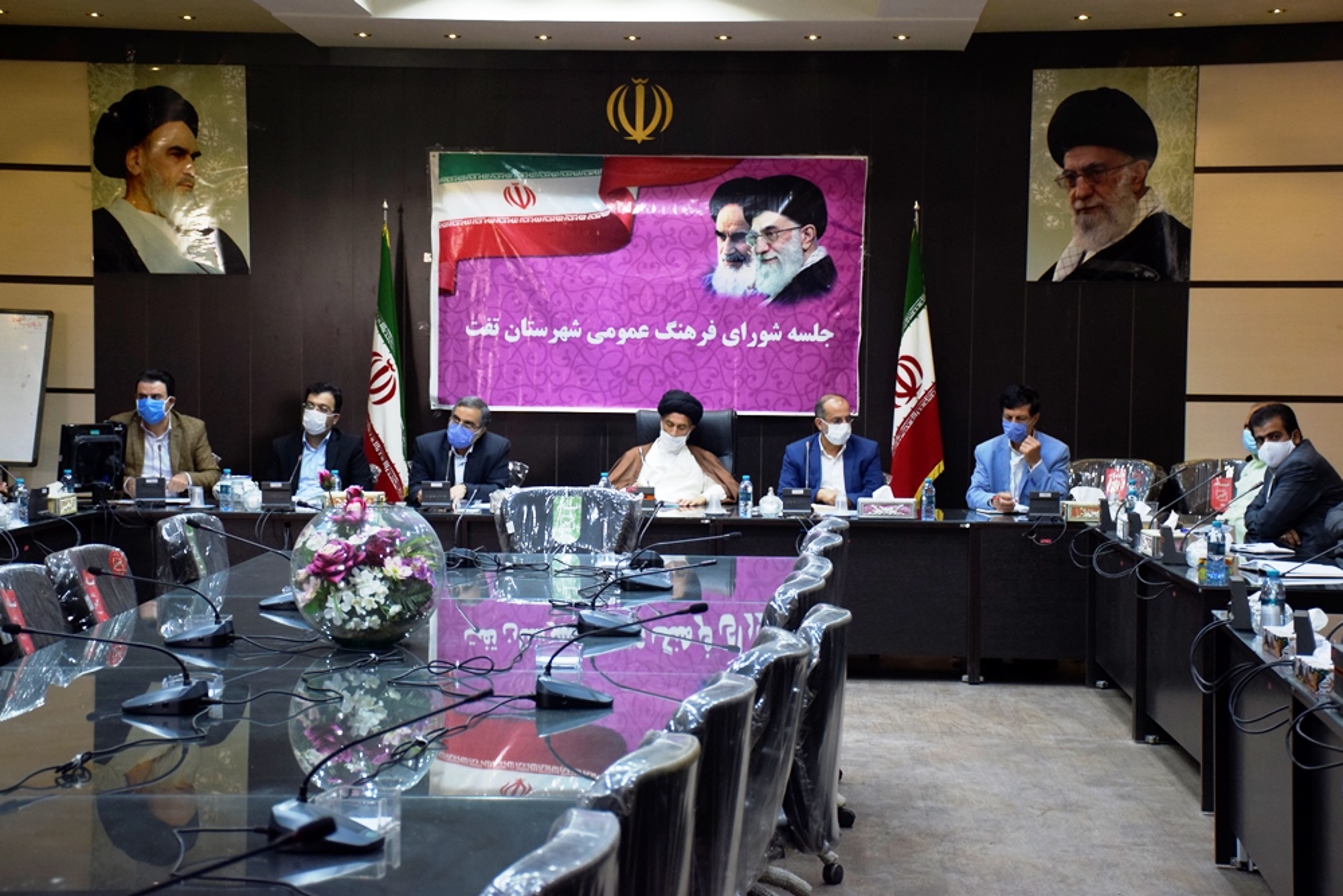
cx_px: 672
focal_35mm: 63
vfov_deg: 21.6
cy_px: 448
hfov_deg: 31.9
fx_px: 2350
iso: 1400
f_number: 4.5
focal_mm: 42
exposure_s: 1/60
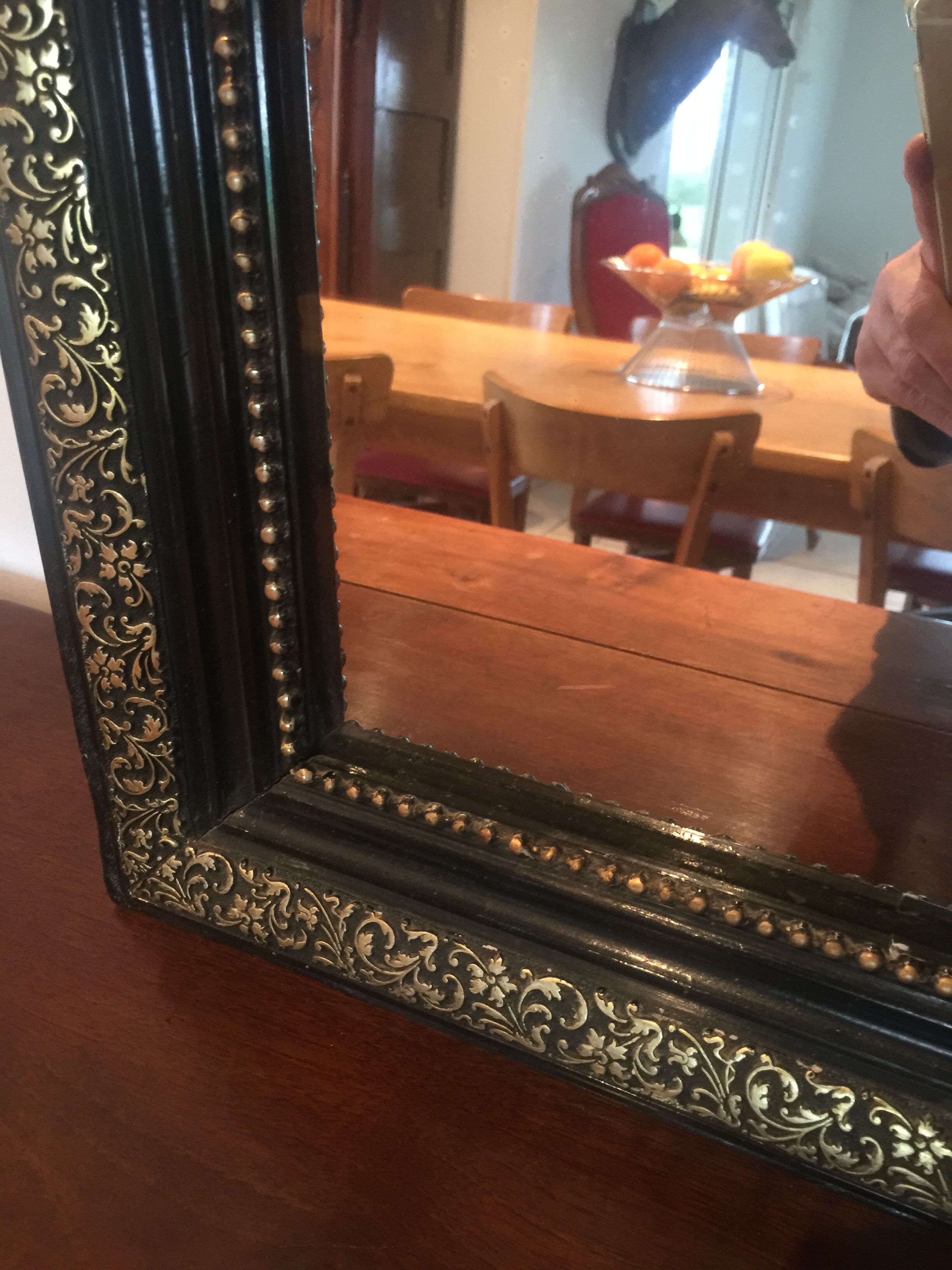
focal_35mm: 29
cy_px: 635
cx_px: 476
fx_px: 1063
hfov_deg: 48.2
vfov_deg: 61.7
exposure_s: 1/10
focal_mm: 4.15
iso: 125
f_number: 2.2
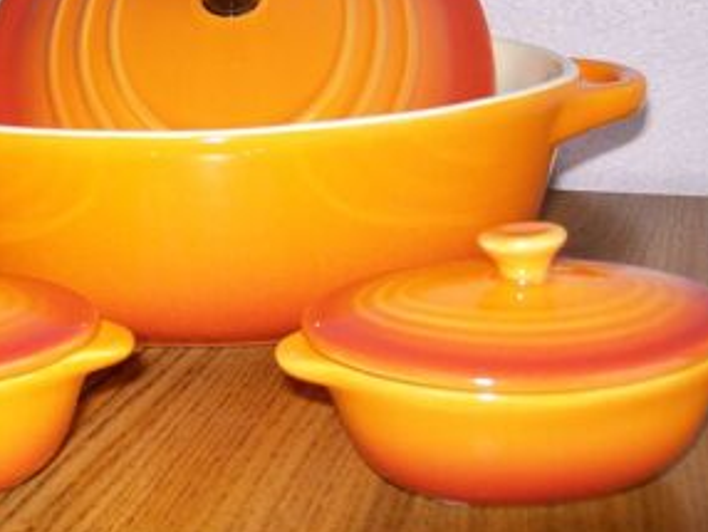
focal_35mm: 57
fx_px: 1167
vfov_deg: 25.6
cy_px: 178
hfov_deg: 33.4
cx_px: 230
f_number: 2.7
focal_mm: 6.1
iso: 64
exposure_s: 1/60
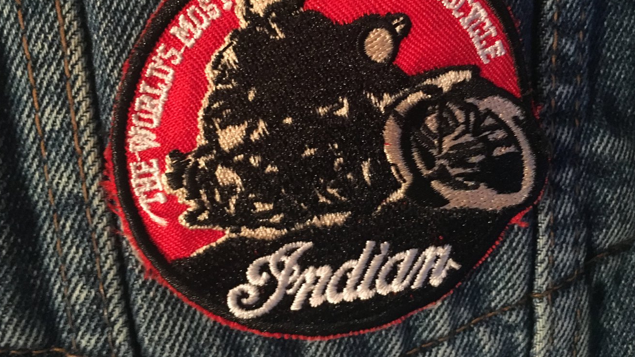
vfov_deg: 36.4
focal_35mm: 32
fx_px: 539
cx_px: 315
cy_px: 129
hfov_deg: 61.0
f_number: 2.2
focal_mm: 4.15
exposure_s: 1/17
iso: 320
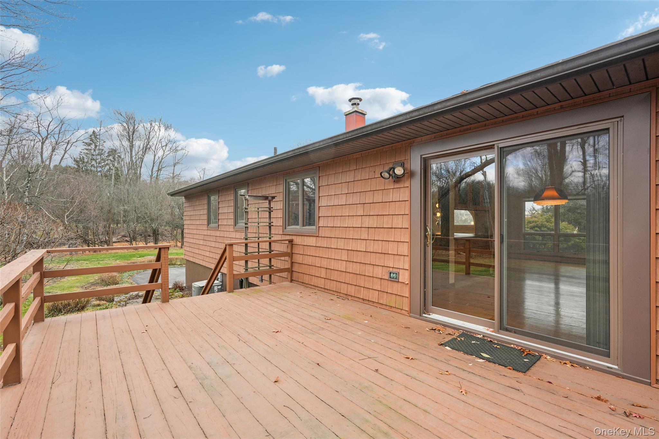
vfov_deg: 73.7
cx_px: 330
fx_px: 293
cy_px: 220
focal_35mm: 16
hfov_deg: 96.7
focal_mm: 16
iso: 100
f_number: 9
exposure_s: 1/30
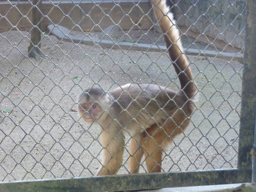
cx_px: 128
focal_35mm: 96
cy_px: 96
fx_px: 710
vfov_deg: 15.4
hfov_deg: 20.4
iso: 800
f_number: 4.3
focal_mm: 15.8
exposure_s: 1/80
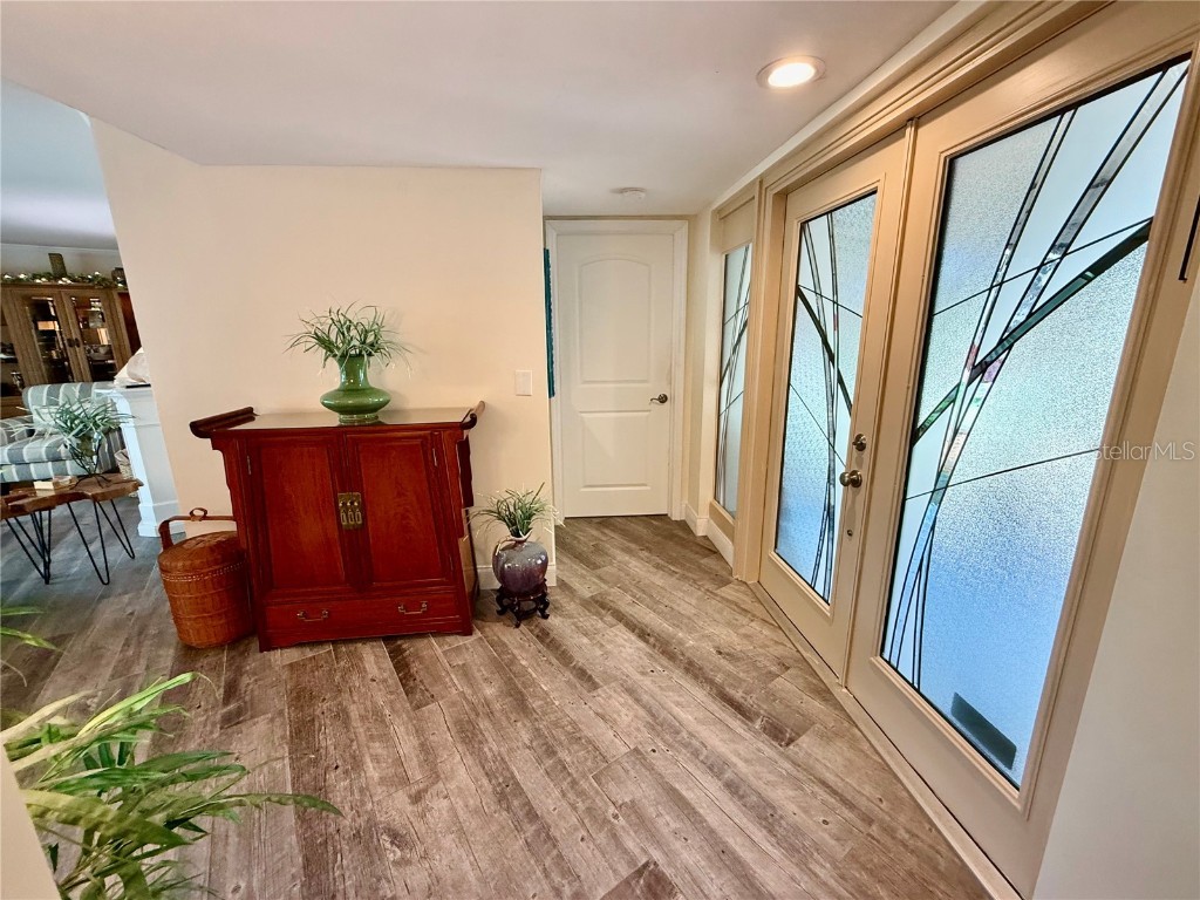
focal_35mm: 14
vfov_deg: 85.7
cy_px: 450
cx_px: 600
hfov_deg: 102.1
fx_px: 485
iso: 200
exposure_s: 1/60
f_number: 2.2
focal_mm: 2.22
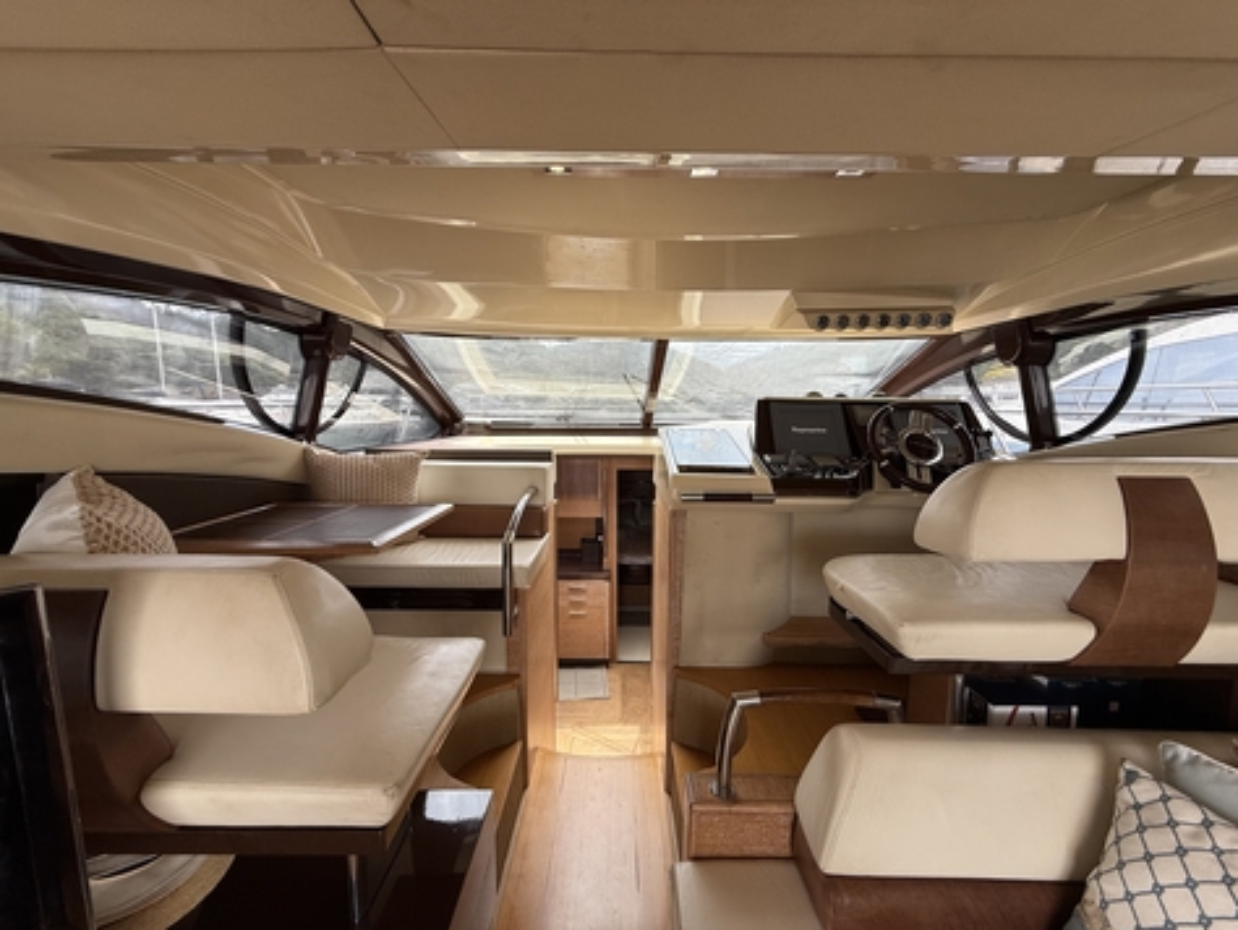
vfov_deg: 85.7
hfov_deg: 102.0
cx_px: 619
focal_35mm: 14
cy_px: 465
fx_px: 501
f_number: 2.2
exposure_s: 1/99
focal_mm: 2.22
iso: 50
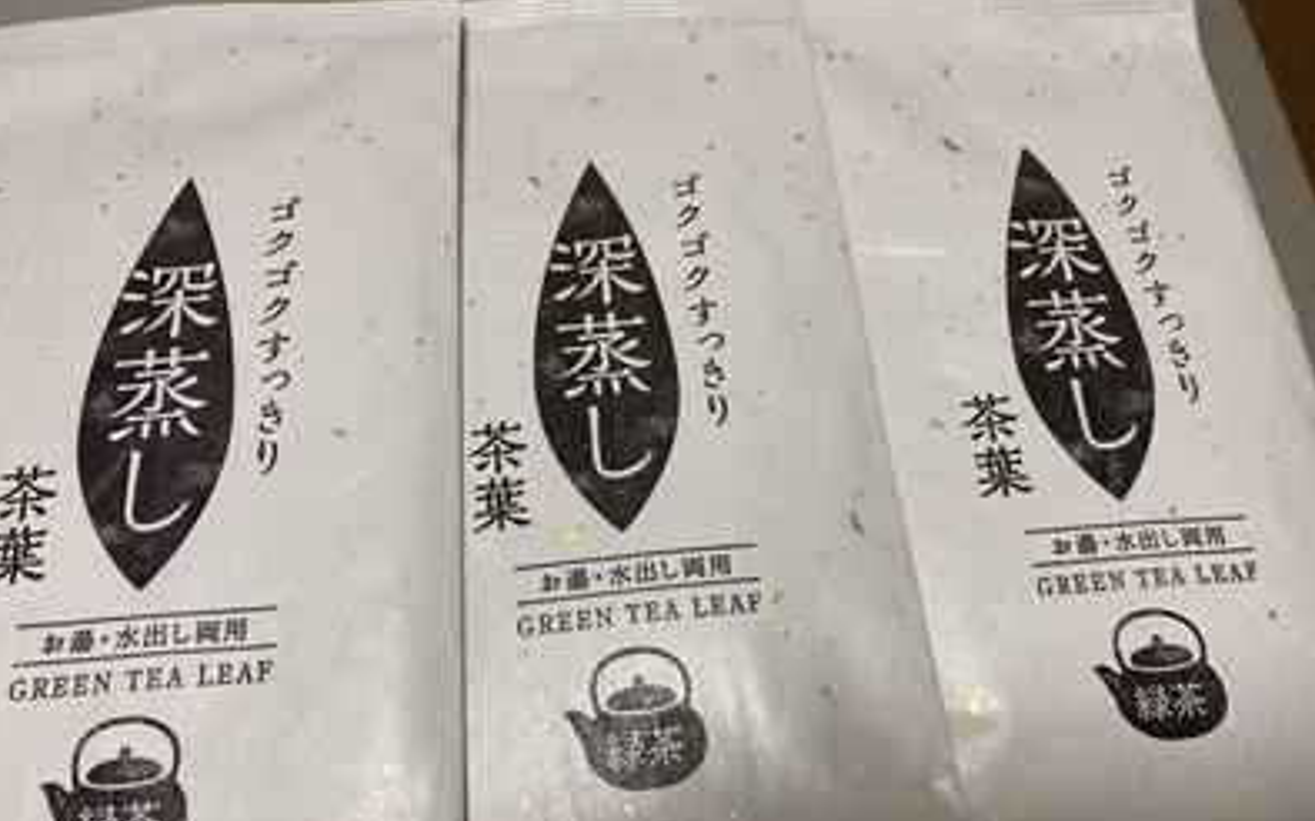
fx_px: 1003
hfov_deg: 66.5
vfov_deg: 44.3
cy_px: 491
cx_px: 651
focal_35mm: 28
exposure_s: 1/63
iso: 64
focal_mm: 4.25
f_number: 1.8
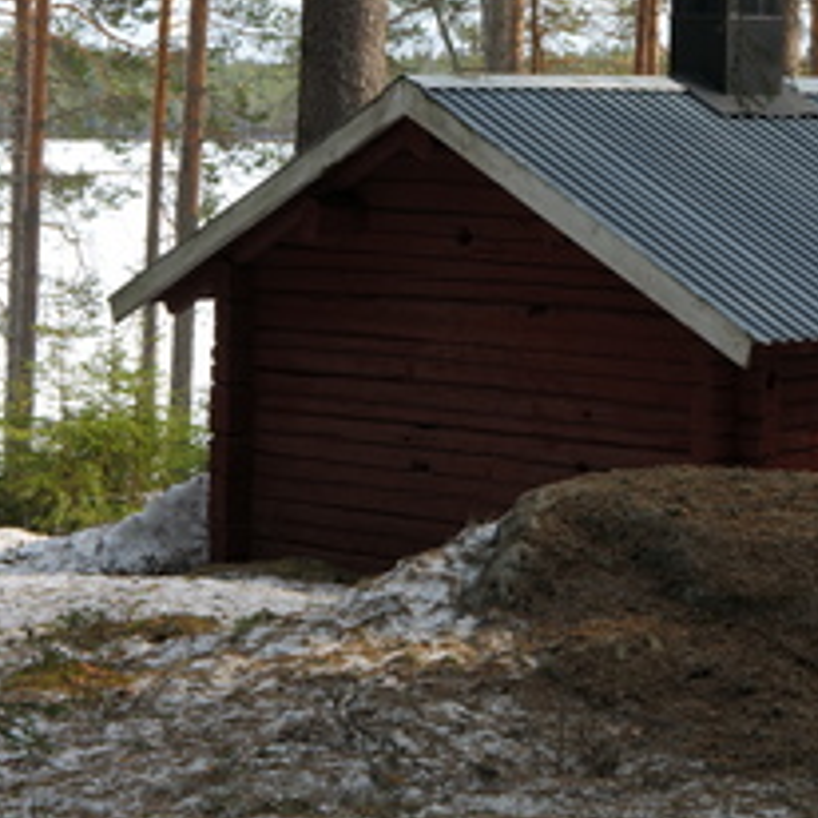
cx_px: 882
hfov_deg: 13.0
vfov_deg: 13.1
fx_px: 3529
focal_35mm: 132
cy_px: 93
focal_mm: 50
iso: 100
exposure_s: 1/40
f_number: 8
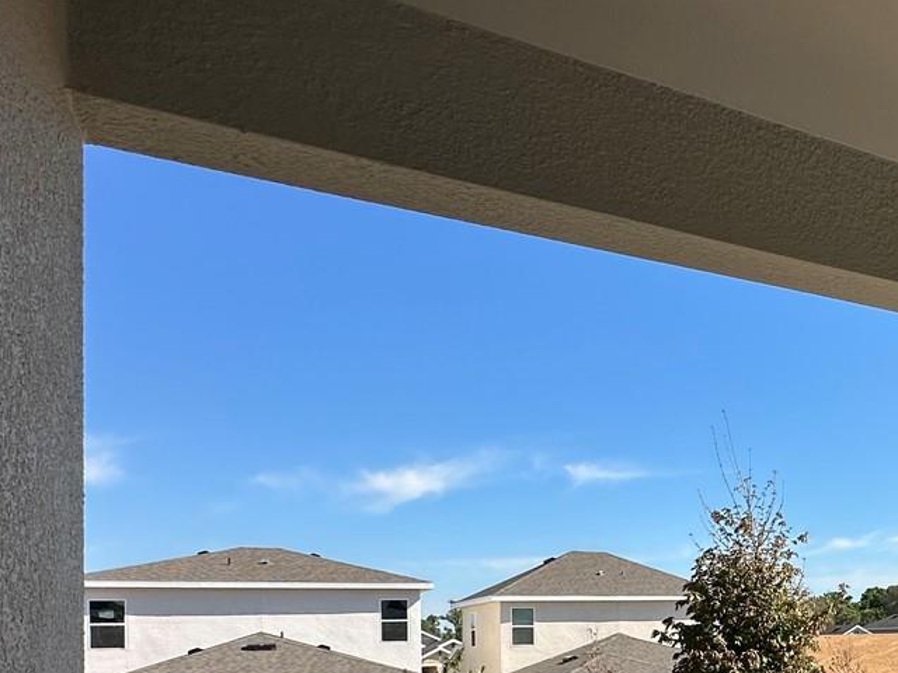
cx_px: 843
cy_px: 614
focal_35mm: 35
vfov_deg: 37.8
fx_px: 908
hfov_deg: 46.3
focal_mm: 2.22
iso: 50
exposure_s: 1/2304
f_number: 2.2
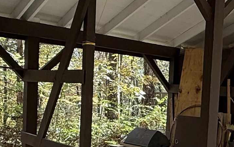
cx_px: 228
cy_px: 129
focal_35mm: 64
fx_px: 408
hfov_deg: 30.0
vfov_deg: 20.0
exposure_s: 1/111
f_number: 2.2
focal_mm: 2.22
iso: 125
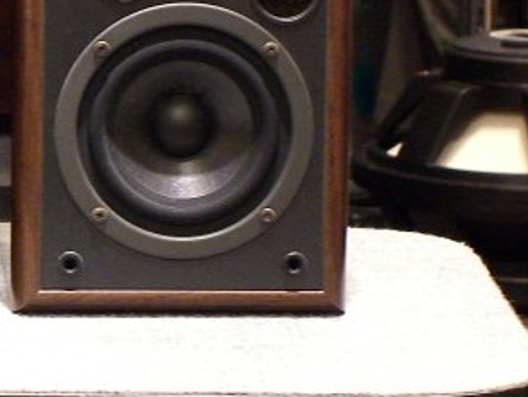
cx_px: -2
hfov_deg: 7.9
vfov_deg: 6.0
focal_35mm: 248
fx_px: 3786
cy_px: 52
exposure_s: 1/15
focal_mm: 23.7
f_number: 5.1
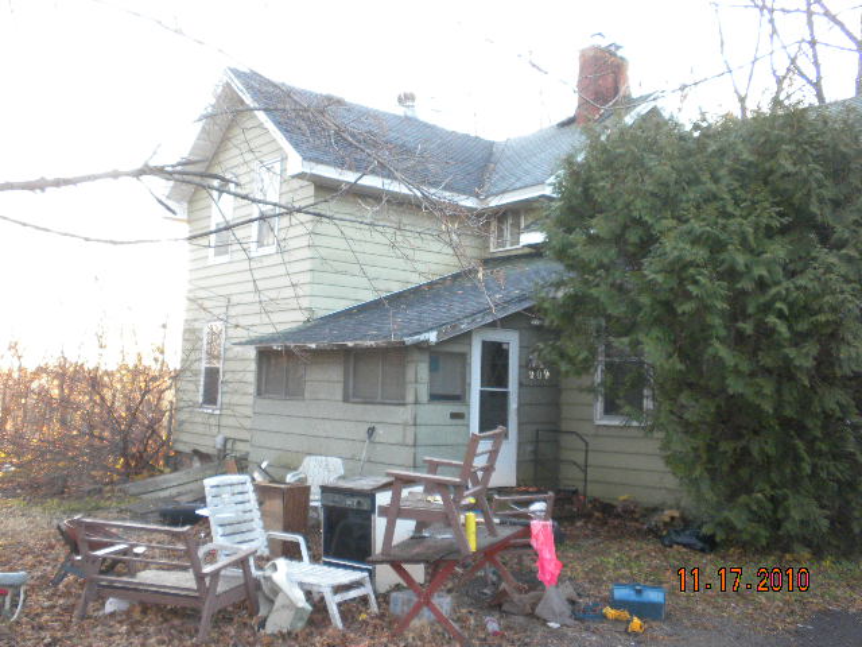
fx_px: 921
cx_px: 431
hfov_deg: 50.1
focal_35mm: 37
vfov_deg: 38.7
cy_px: 324
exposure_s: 1/55.2
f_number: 3.5
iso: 184
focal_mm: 6.6
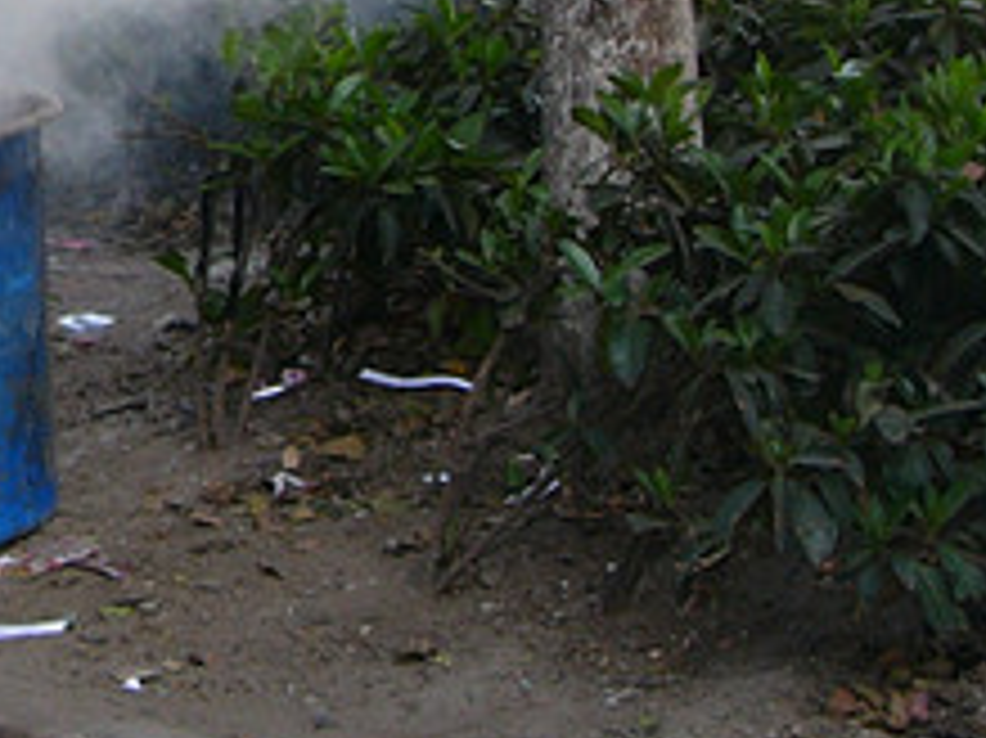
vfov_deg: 8.5
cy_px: -187
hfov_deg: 11.3
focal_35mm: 172
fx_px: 4897
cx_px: -117
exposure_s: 1/60
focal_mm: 7.9
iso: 50
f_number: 2.8
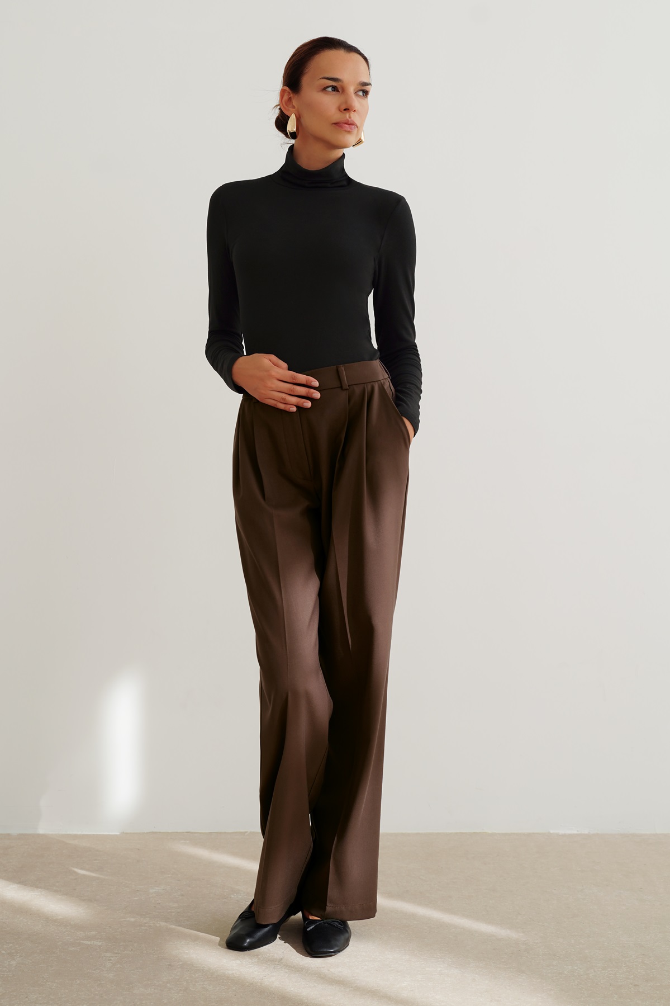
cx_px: 335
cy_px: 503
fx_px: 1173
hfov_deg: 31.9
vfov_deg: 46.4
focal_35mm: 42
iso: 125
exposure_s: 1/125
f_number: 5.6
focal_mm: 42
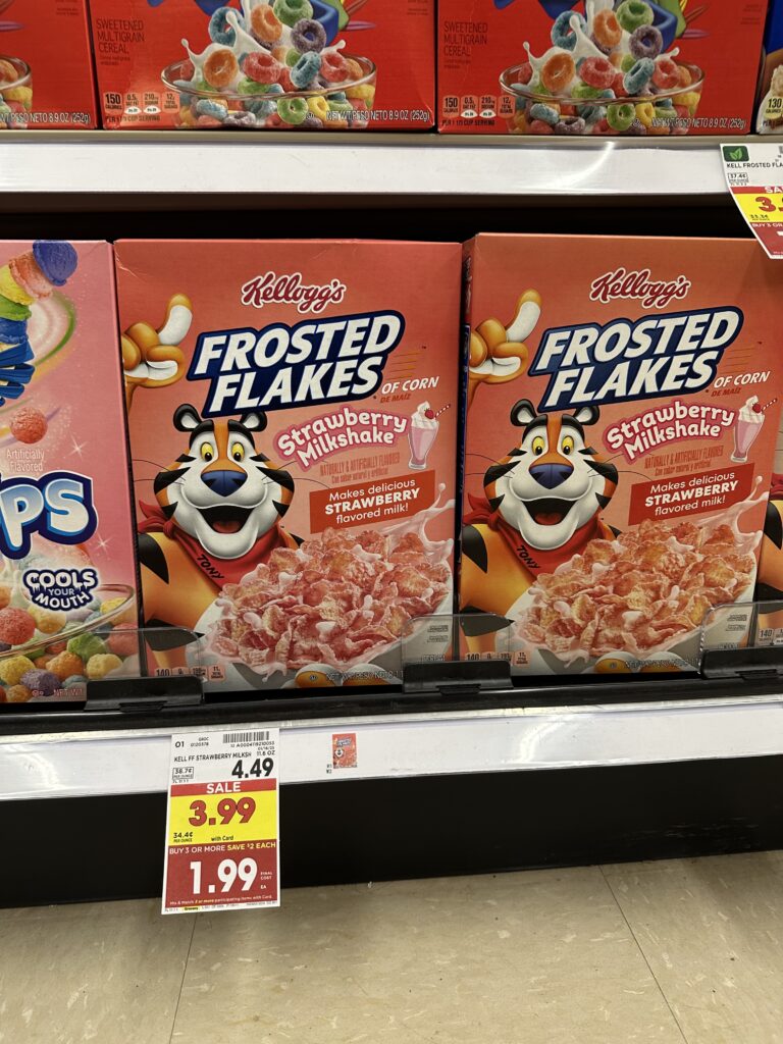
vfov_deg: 71.6
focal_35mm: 24
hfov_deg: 56.8
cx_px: 392
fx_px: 724
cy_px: 522
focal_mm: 6.86
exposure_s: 1/63
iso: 200
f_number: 1.78
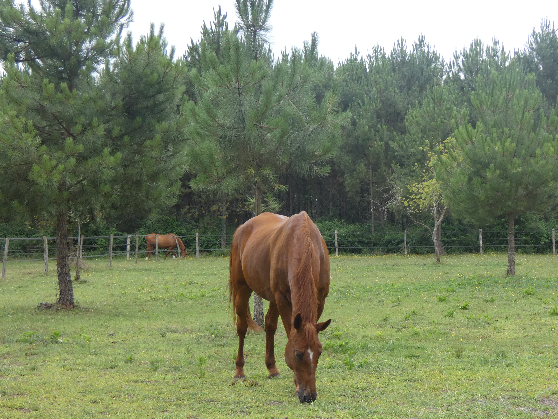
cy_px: 265
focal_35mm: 75
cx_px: 352
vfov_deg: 19.6
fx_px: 1209
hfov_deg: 25.9
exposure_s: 1/80
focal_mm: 10.4
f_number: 4.1
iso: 80
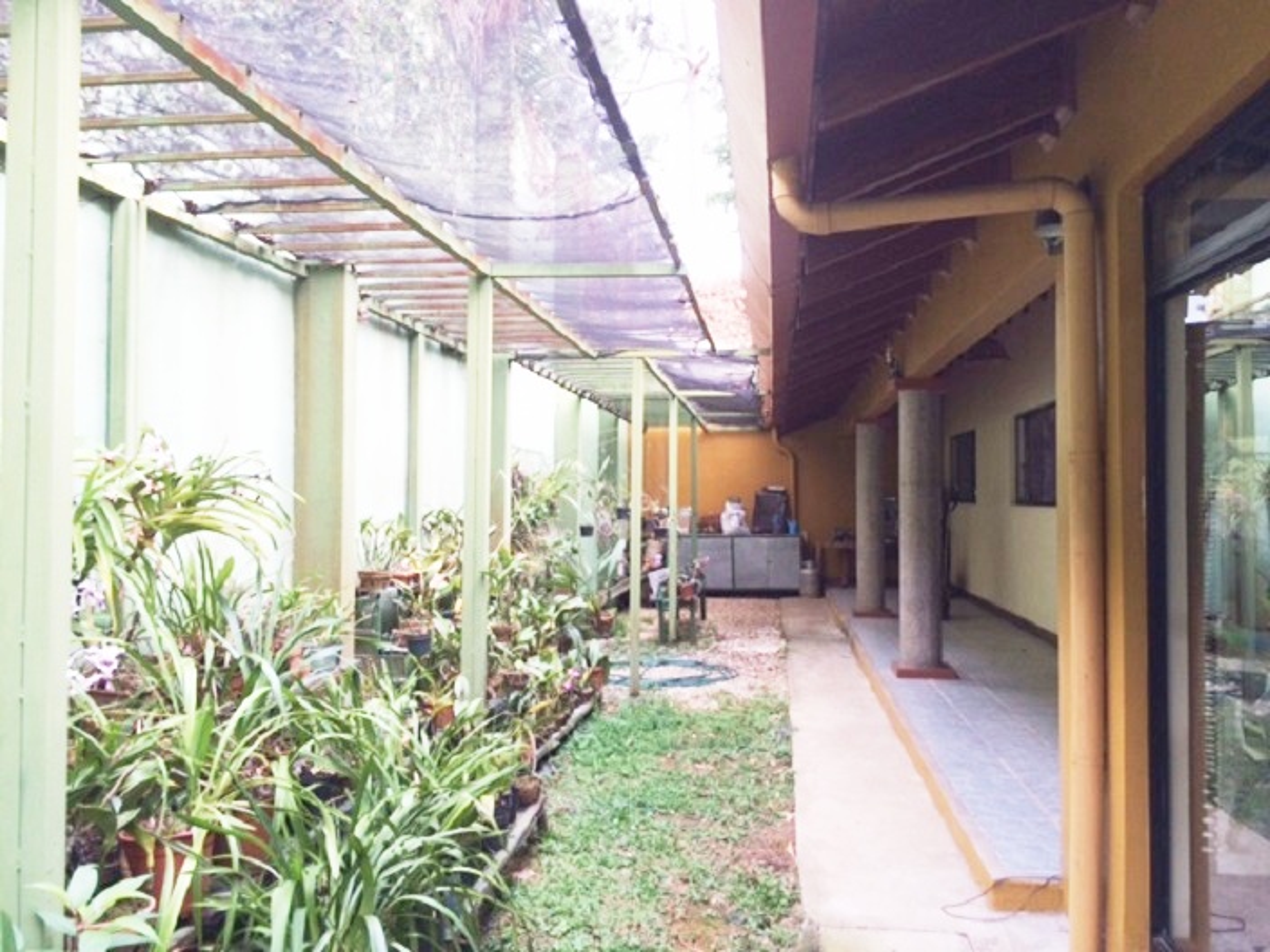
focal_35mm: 29
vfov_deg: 48.2
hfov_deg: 61.7
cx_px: 635
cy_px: 476
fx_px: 1064
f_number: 2.2
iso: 50
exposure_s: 1/120
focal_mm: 4.15
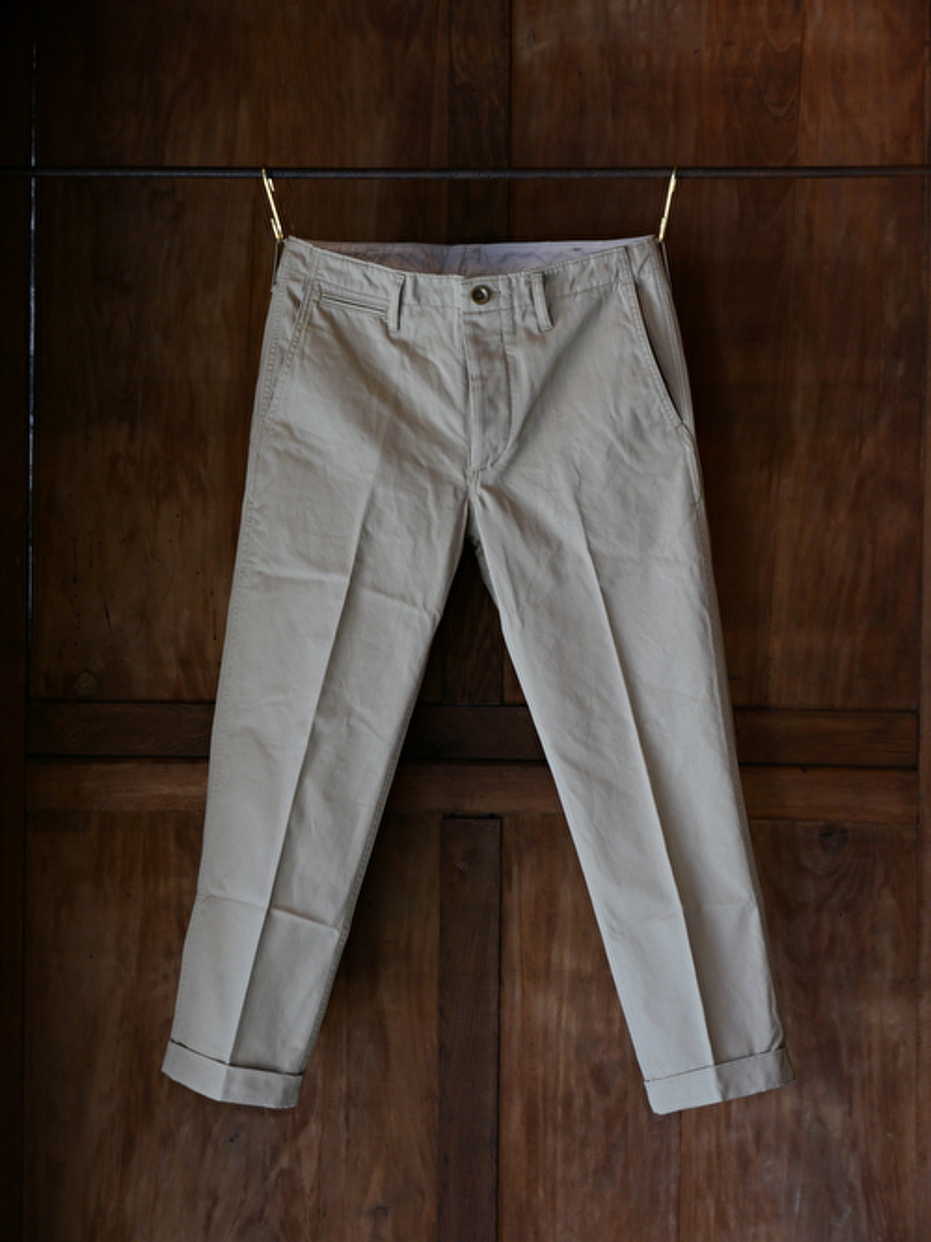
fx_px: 2690
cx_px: 466
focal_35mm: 75
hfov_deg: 19.6
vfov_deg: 26.0
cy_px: 621
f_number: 2.8
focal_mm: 34
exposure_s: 1/125
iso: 200
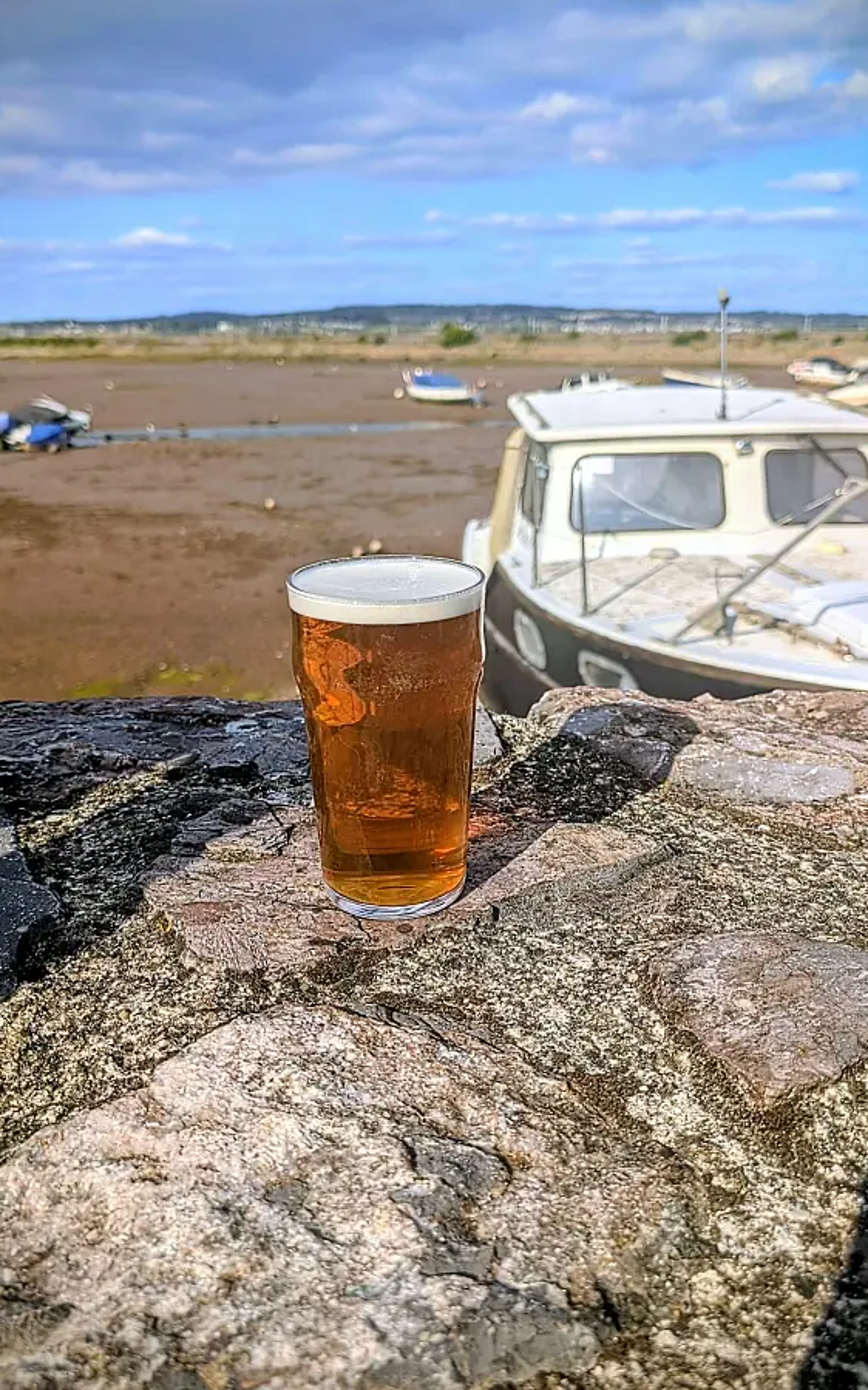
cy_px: 698
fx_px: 1098
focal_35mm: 29
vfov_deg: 64.7
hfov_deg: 43.1
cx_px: 458
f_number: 1.68
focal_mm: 6.9
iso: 19
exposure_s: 1/1587
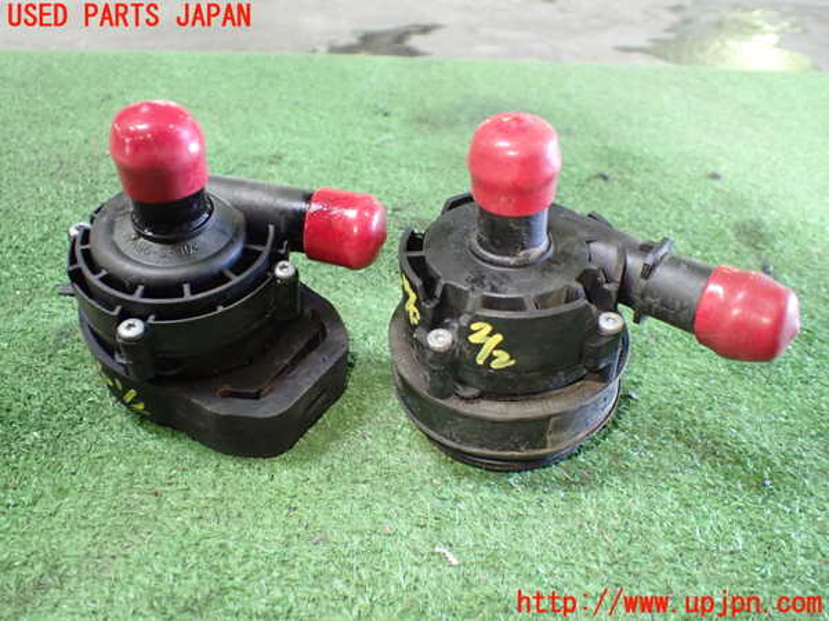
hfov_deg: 60.0
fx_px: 718
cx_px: 414
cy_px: 310
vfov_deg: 46.8
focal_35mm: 30
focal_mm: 5.4
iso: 800
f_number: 2.3
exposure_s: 1/40
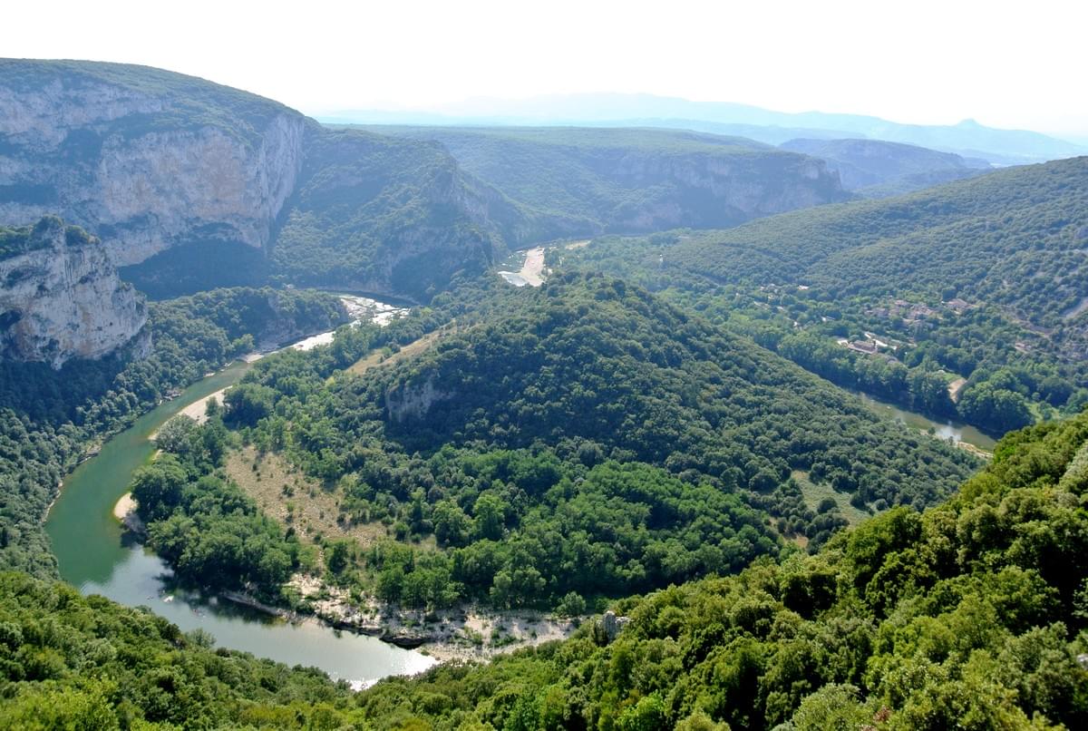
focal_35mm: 27
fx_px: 818
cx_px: 544
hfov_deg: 67.3
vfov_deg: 48.1
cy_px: 366
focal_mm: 10
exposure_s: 1/640
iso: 200
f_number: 6.3
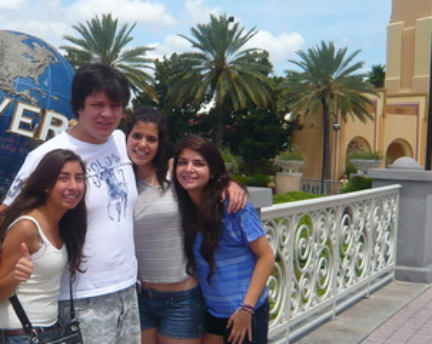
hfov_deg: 31.9
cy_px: 158
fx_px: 741
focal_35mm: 58
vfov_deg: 26.2
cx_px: 109
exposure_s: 1/200
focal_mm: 4.6
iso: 100
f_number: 8
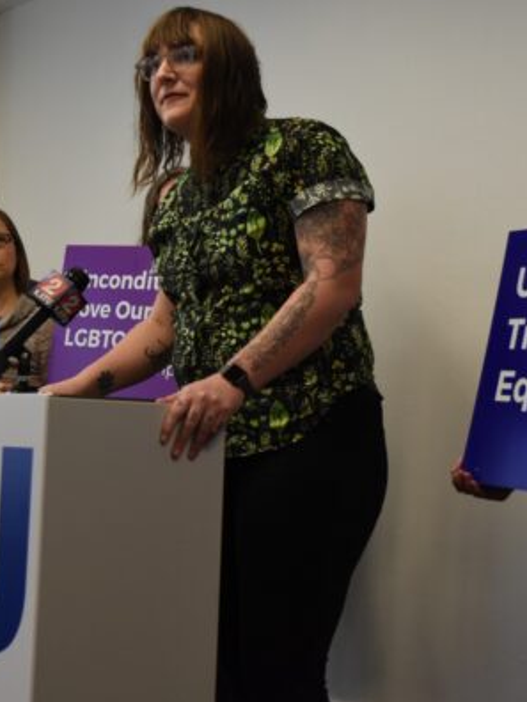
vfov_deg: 27.8
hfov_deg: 21.0
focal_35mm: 70
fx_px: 1421
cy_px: 353
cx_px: 296
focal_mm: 32
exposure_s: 1/125
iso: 1000
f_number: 5
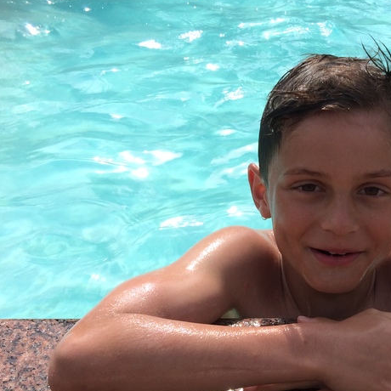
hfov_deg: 29.5
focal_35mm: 57
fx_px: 728
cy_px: 254
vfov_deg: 29.9
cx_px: 298
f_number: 2.2
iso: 32
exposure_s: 1/1786
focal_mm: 4.15
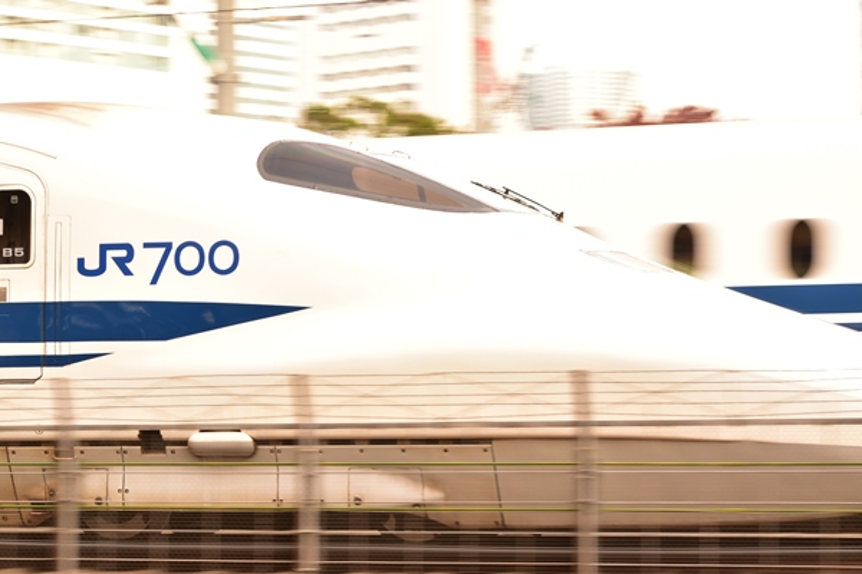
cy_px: 287
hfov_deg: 20.9
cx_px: 431
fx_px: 2334
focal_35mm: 98
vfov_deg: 14.0
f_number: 9
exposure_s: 1/125
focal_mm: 65
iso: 560
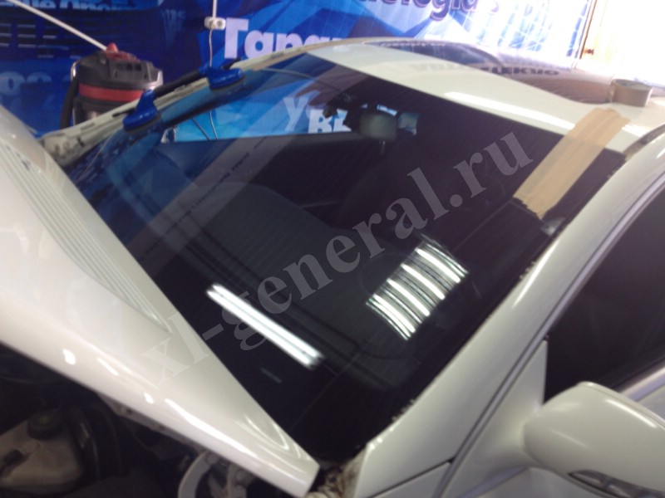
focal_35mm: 35
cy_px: 249
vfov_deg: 40.7
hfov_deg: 52.6
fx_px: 672
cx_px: 332
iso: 50
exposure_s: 1/20
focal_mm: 4.28
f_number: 2.4
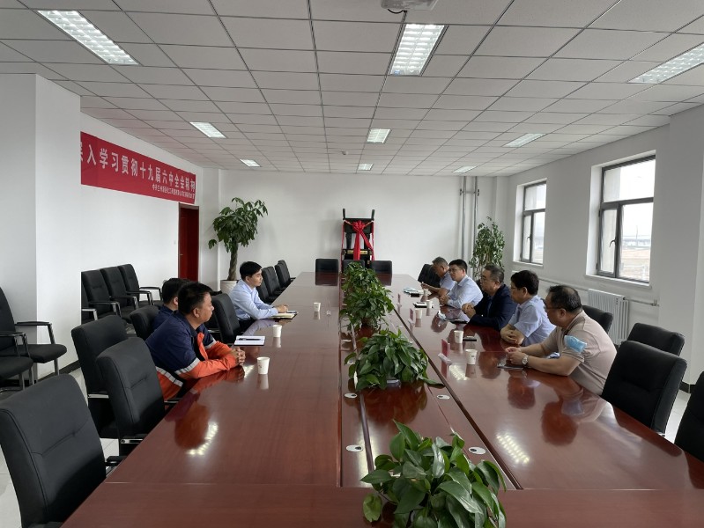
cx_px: 352
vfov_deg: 53.1
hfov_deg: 67.3
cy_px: 264
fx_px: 529
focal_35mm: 26
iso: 64
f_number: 1.6
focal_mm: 4.2
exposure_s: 1/121
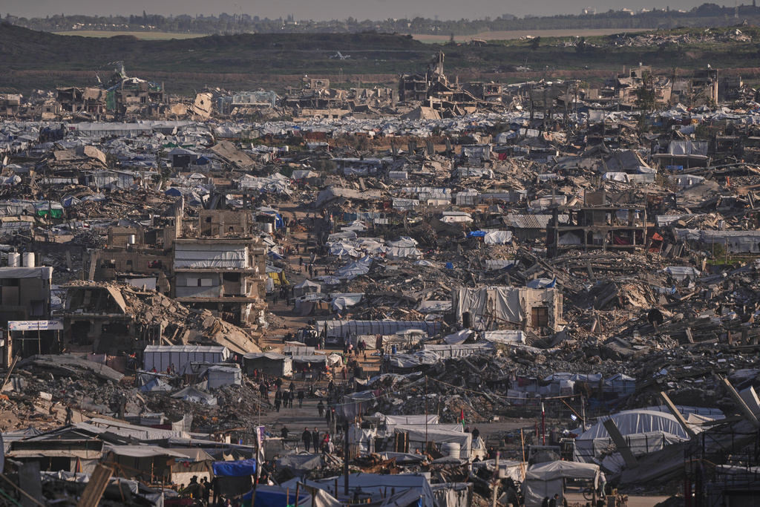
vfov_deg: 4.6
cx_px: 380
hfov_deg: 6.9
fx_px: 6270
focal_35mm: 297
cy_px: 254
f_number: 5.6
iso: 64
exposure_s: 1/640
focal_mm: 297
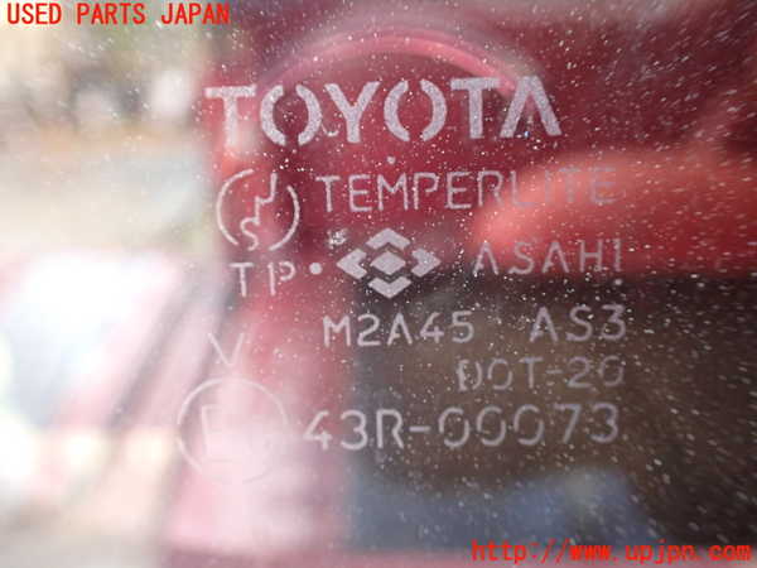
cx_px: 378
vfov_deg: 46.8
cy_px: 284
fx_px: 656
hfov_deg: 60.0
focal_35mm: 30
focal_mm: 5.4
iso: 640
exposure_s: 1/125
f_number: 2.3
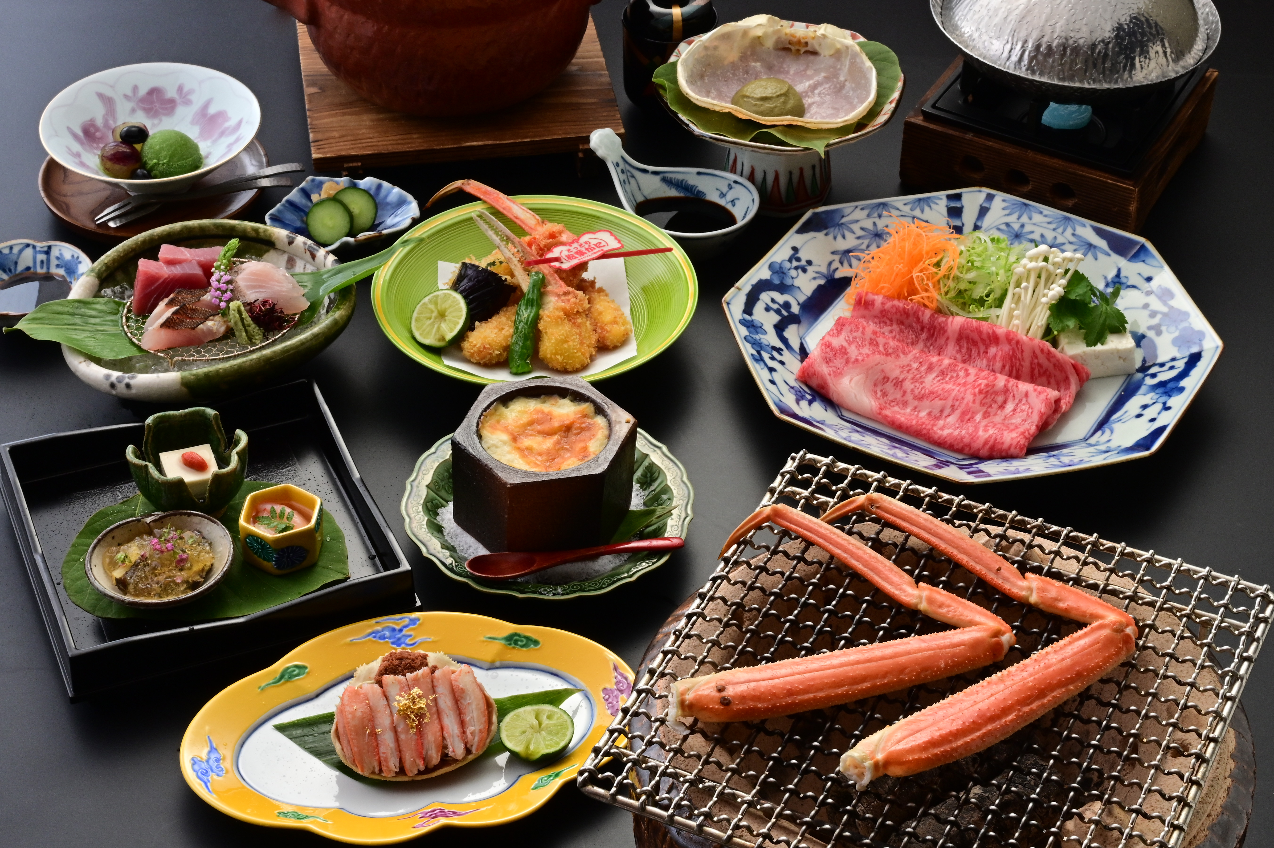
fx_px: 2264
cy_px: 424
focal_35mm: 64
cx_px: 637
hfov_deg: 31.4
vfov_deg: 21.2
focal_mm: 43
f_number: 22
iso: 250
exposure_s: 1/125
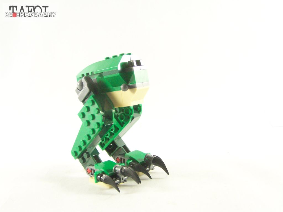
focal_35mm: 43
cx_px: 142
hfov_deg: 43.9
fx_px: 352
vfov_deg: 33.6
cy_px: 106
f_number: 3.2
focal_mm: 7.1
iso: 400
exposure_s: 1/60
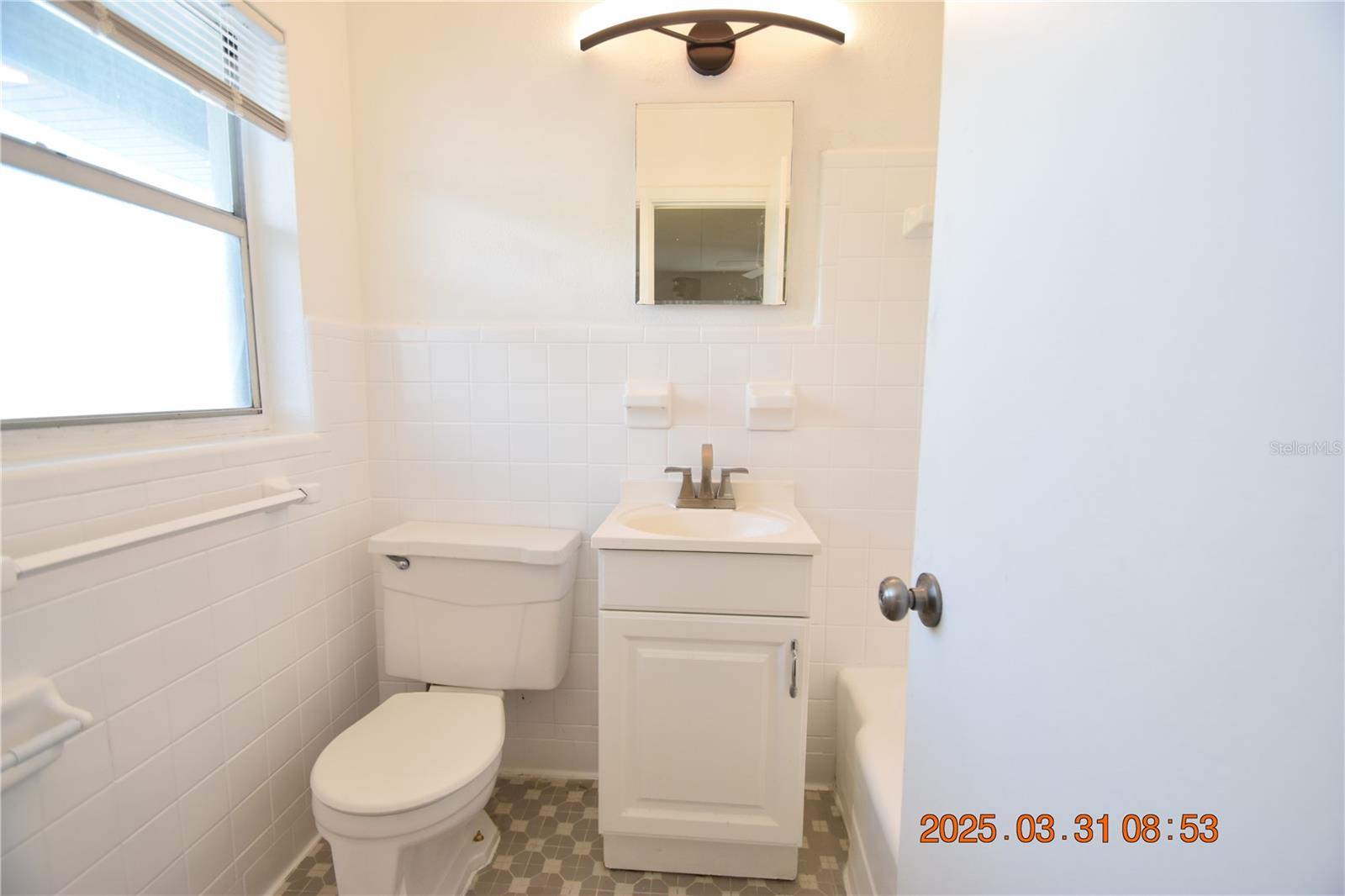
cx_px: 672
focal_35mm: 15
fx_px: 560
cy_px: 448
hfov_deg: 100.4
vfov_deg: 77.3
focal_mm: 10
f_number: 4.5
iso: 400
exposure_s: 1/80
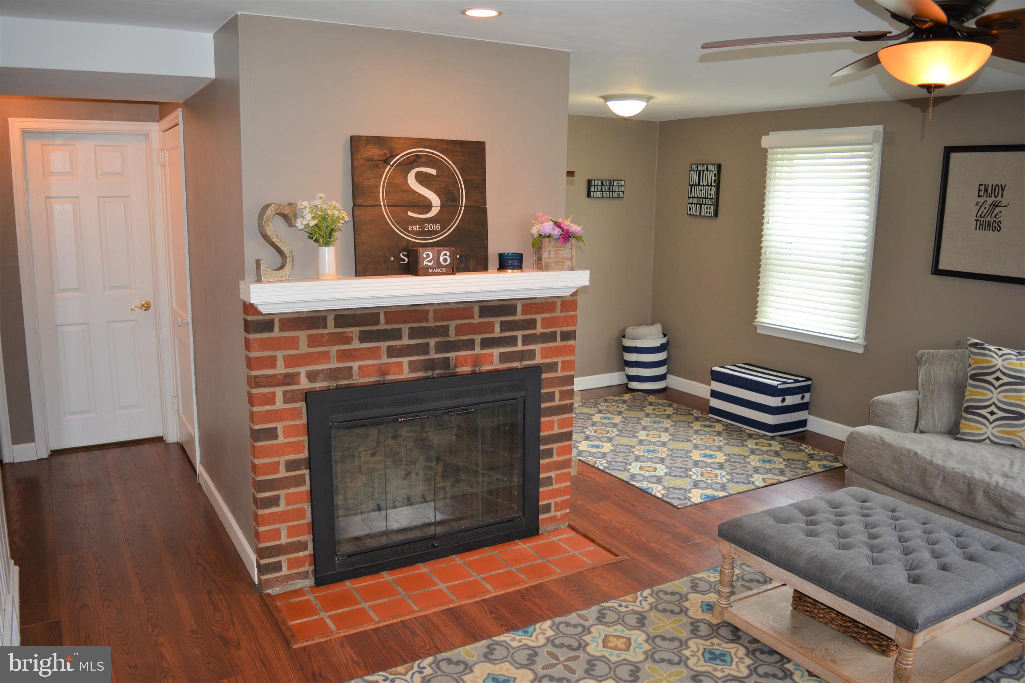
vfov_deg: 47.9
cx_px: 512
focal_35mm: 27
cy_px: 342
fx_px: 769
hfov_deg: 67.4
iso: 400
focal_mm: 18
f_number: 3.5
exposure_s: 1/100
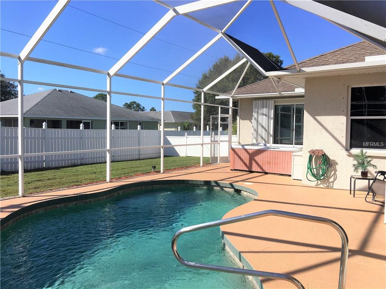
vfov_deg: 48.2
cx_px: 193
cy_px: 144
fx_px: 323
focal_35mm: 29
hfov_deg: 61.7
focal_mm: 4.15
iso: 25
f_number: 2.2
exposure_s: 1/1399
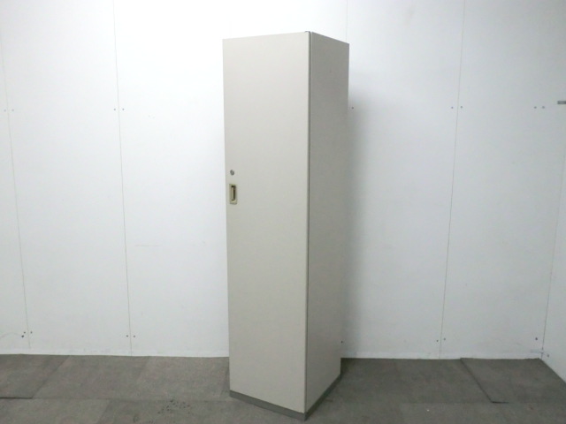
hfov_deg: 56.8
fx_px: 523
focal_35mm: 32
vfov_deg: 44.2
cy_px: 212
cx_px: 283
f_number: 3.5
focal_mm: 5.8
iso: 500
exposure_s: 1/60
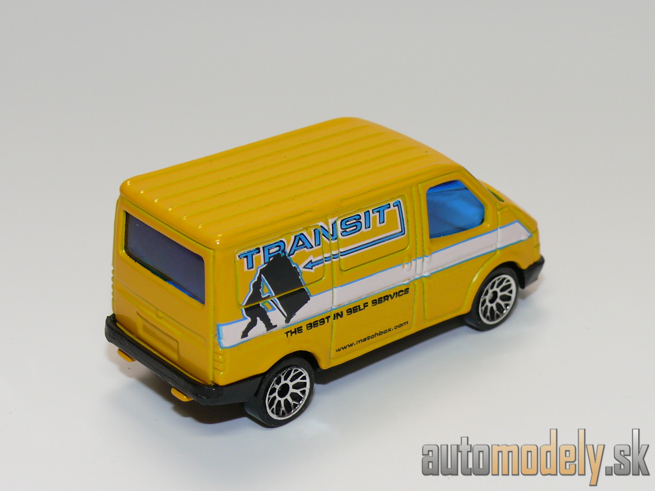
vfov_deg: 17.0
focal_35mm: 87
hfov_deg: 22.5
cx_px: 328
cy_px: 246
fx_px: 1646
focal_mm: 12.3
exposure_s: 1/30
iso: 100
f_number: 4
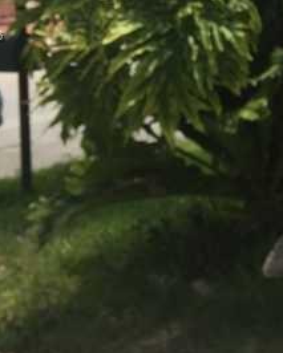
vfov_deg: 22.0
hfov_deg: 16.5
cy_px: 36
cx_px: 421
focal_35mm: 85
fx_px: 889
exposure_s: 1/1647
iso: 32
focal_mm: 4.15
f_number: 2.2
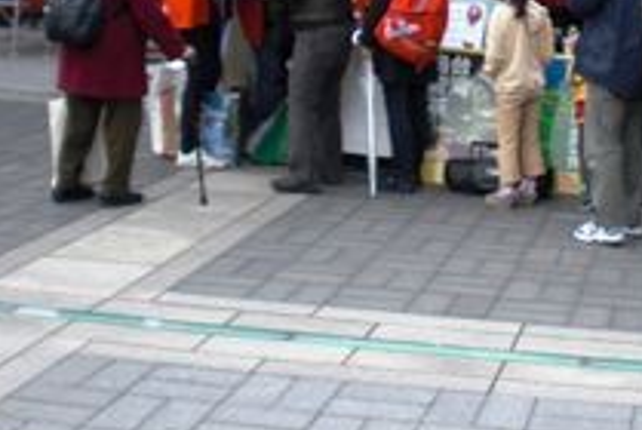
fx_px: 1429
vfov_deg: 17.0
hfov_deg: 24.5
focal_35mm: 80
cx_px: 596
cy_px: 74
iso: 64
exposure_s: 1/200
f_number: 3.1
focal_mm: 6.3
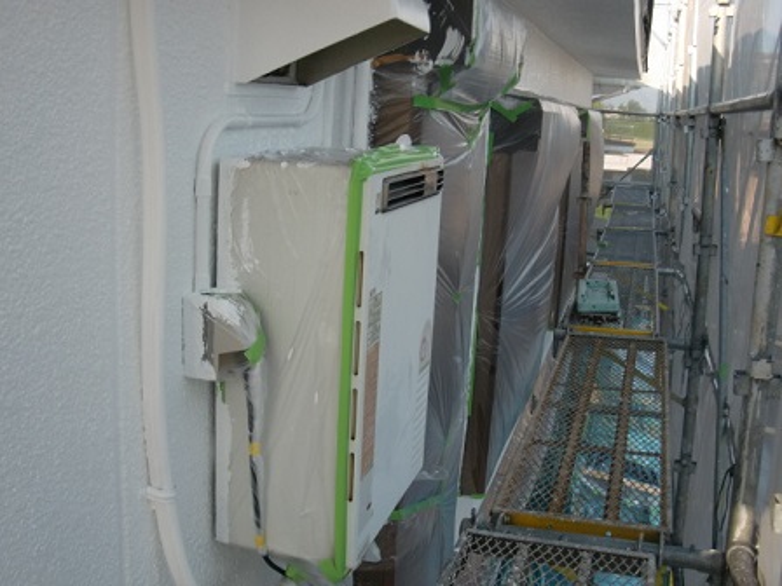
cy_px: 293
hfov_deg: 49.0
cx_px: 391
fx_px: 858
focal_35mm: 38
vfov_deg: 37.7
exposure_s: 1/125
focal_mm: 6.66
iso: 64
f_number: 3.9
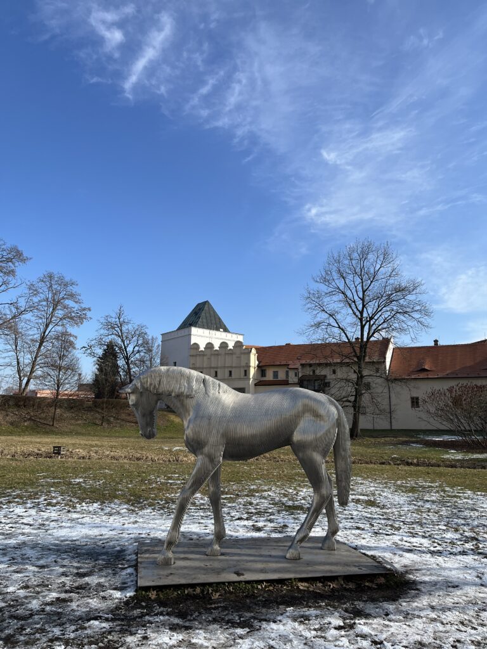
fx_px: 488
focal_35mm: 26
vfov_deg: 67.3
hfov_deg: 53.1
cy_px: 324
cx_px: 244
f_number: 1.6
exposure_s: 1/3215
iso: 50
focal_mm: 5.1
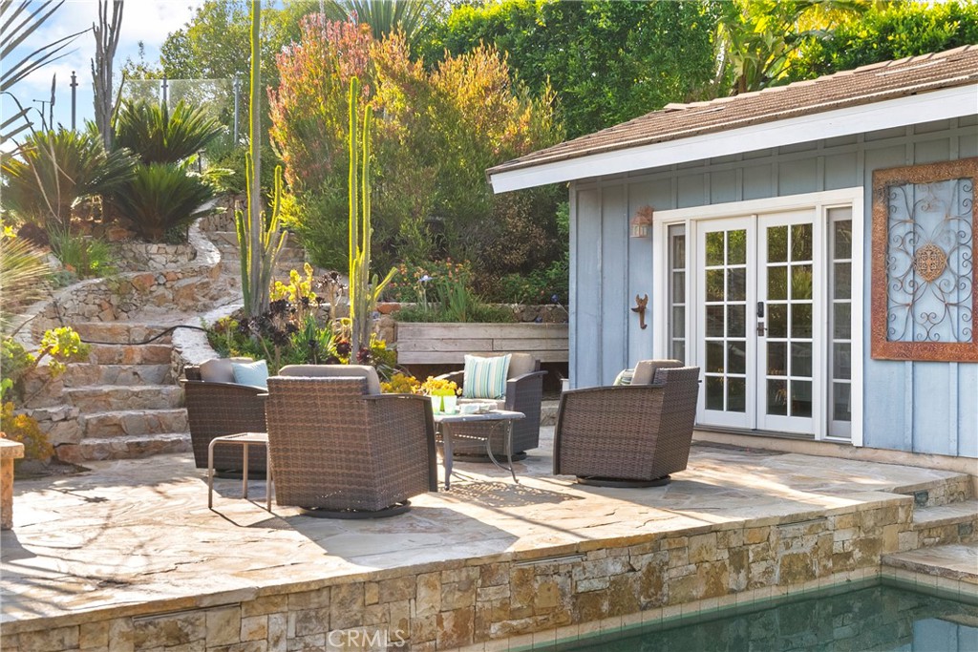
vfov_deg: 33.4
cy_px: 326
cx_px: 489
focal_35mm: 40
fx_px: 1087
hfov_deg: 48.5
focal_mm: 27
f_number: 8
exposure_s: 1/60
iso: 100
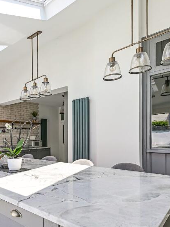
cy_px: 138
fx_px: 177
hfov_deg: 49.0
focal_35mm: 27
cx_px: 39
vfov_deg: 64.7
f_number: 9
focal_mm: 15
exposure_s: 1/20
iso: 100
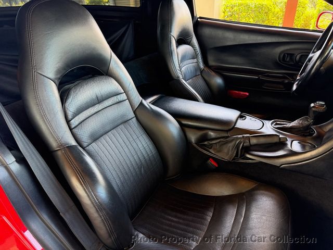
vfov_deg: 56.8
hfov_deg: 71.6
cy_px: 125
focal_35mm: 24
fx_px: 231
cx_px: 166
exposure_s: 1/75
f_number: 1.78
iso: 200
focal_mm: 6.76
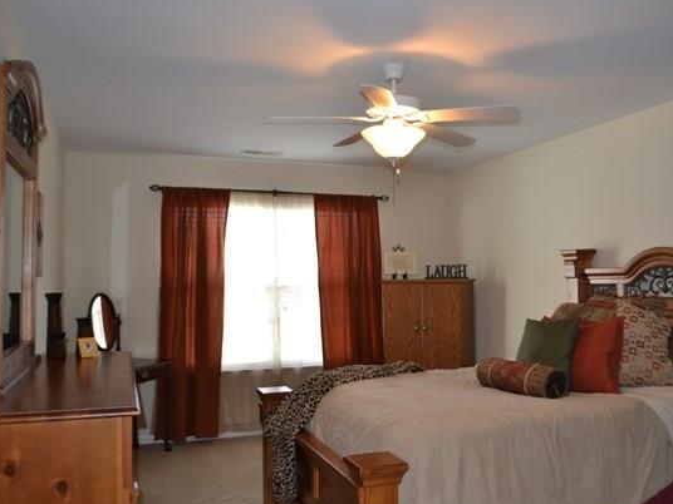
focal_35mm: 31
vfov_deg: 45.4
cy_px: 264
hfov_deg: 58.2
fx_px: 603
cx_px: 373
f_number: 4
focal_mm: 18
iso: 400
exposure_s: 1/60
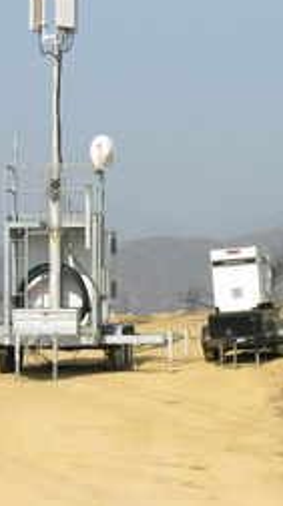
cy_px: 207
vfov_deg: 14.4
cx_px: 140
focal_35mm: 149
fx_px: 1996
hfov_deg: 8.1
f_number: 6.2
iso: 50
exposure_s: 1/220
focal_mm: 21.8
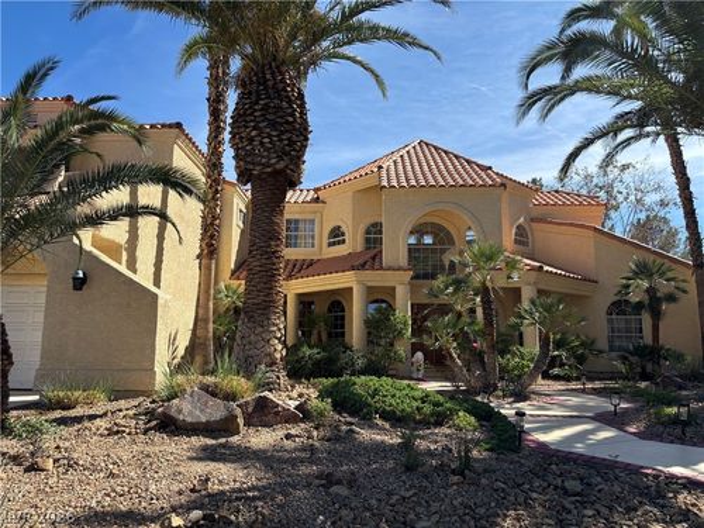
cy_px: 264
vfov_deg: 53.1
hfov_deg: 67.3
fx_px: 529
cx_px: 352
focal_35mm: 26
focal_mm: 5.96
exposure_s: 1/2513
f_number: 1.6
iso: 50
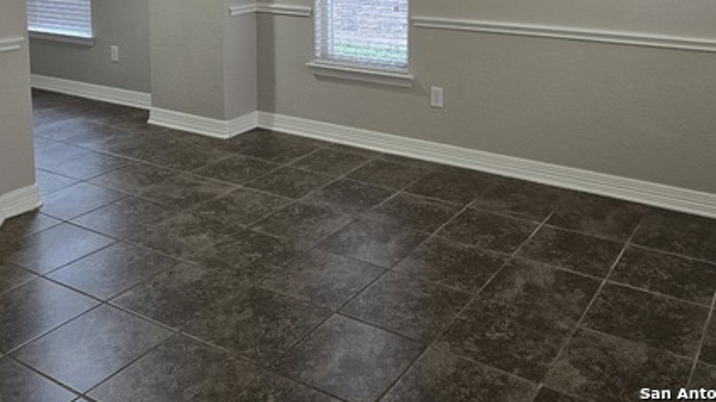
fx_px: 721
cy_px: -3
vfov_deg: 29.1
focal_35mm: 38
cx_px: 373
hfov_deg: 52.8
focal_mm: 6.3
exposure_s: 1/120
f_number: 1.7
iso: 200
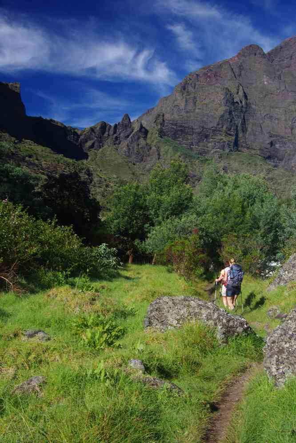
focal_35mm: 43
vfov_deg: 45.4
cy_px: 222
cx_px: 148
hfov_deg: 31.2
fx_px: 530
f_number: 11
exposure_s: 1/60
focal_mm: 29.4
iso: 200
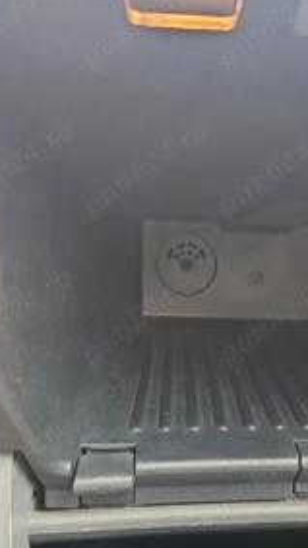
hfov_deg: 31.6
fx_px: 538
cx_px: 213
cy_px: 349
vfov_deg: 53.3
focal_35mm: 37
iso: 1831
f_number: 1.75
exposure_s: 1/30
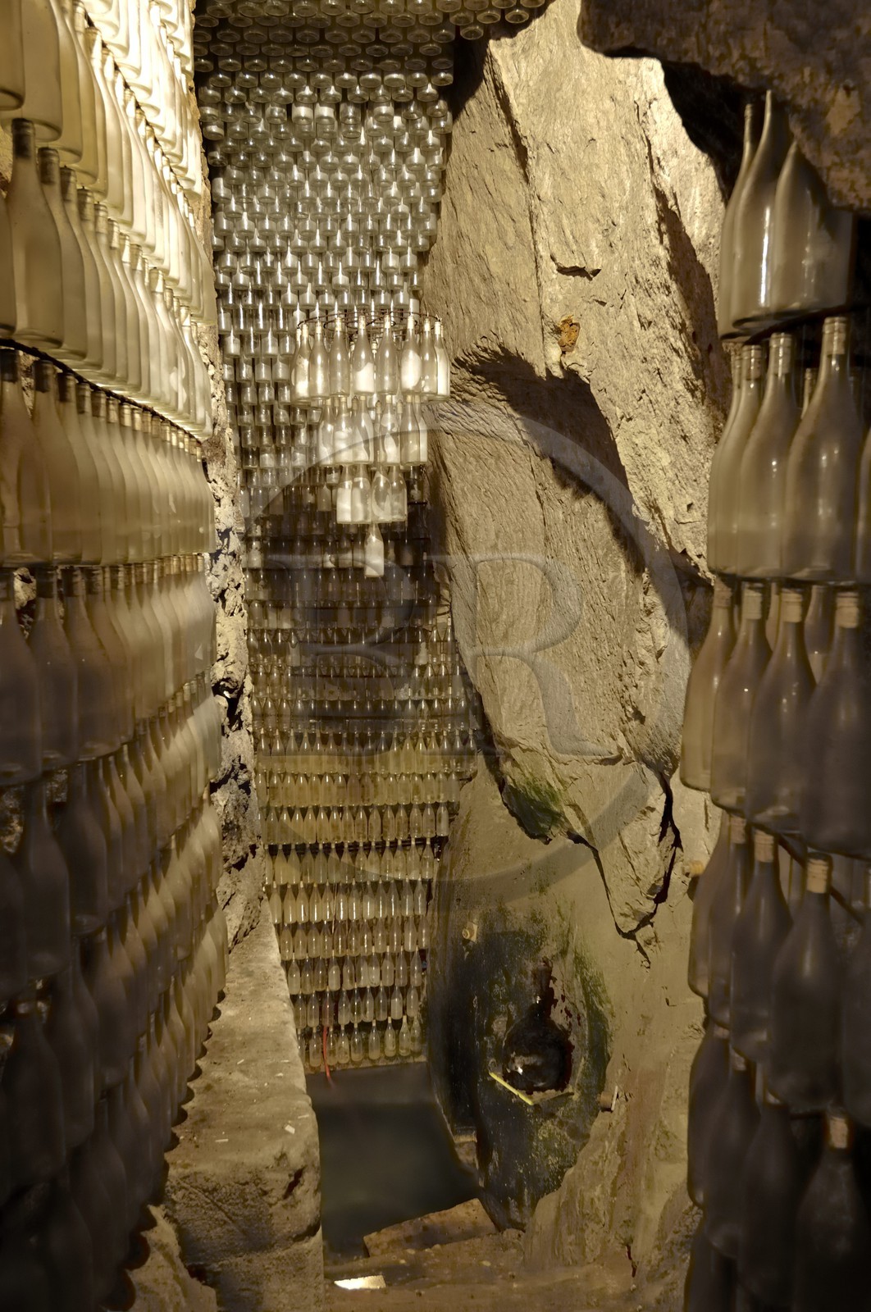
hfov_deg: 47.8
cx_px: 436
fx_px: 983
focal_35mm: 27
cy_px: 656
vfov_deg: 67.5
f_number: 7.1
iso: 100
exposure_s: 4.5
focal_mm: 18
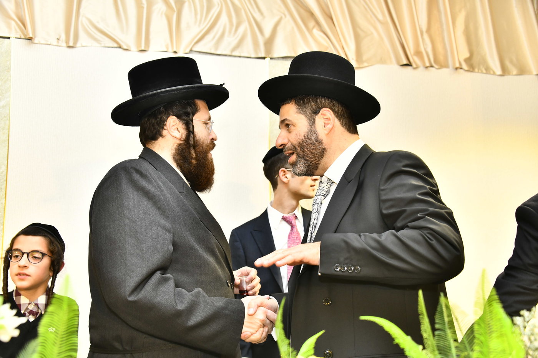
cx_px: 269
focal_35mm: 48
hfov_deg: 41.1
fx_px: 717
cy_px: 179
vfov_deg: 28.1
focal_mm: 48
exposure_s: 1/125
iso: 1250
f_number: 5
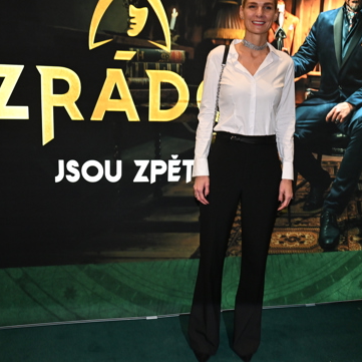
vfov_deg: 42.8
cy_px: 159
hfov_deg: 42.8
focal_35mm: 39
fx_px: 461
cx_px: 195
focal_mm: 24
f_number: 5
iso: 2500
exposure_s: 1/125
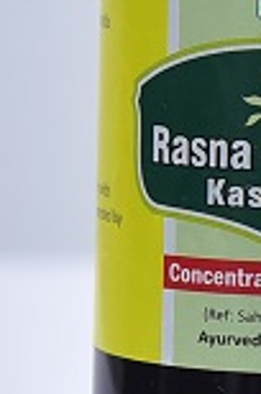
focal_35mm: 267
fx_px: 2917
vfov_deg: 7.7
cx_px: 315
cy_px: 138
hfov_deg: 5.1
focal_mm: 78
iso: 1250
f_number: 4
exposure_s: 1/160
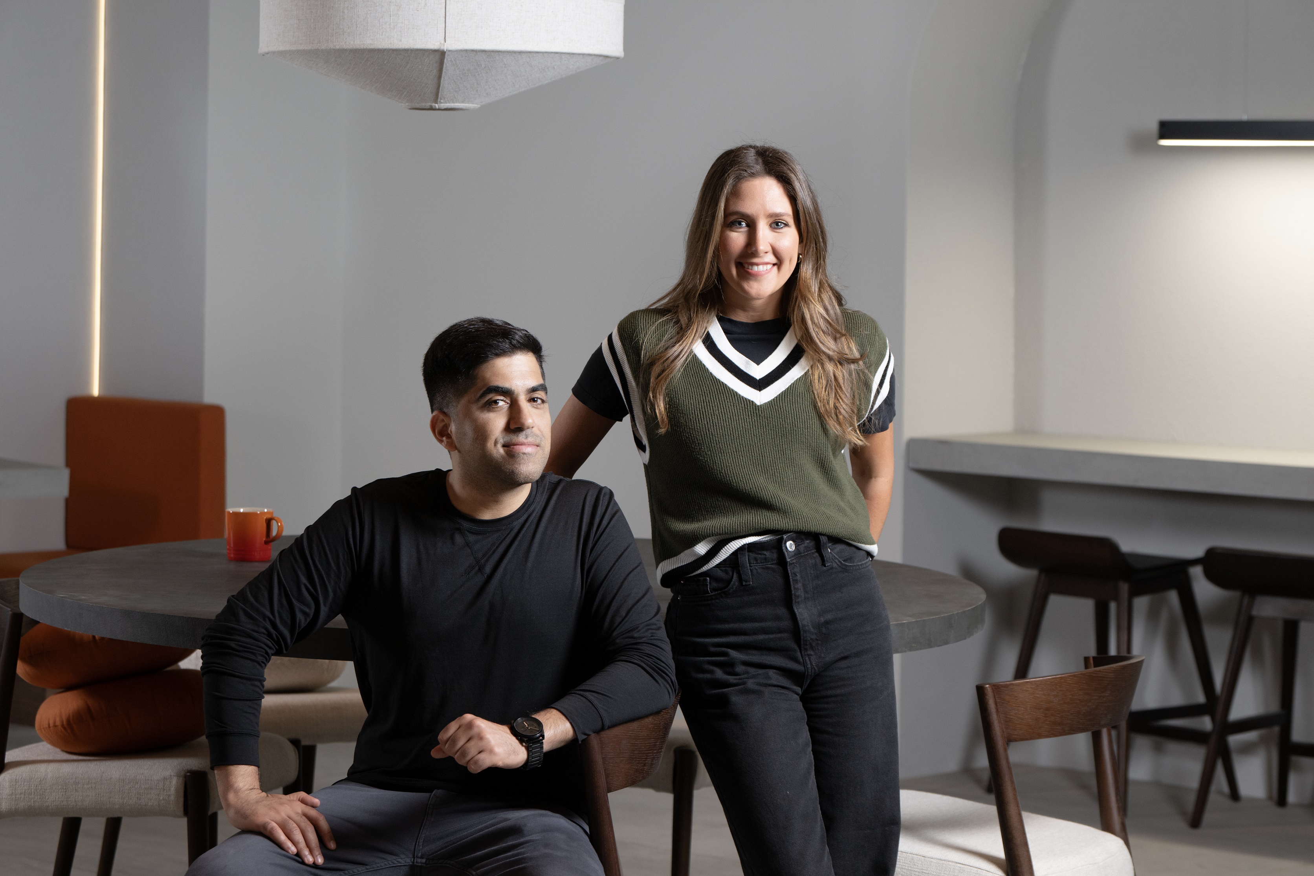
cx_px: 657
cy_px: 438
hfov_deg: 21.5
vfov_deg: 14.4
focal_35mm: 95
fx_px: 3467
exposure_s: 1/125
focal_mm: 95
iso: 400
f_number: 5.6
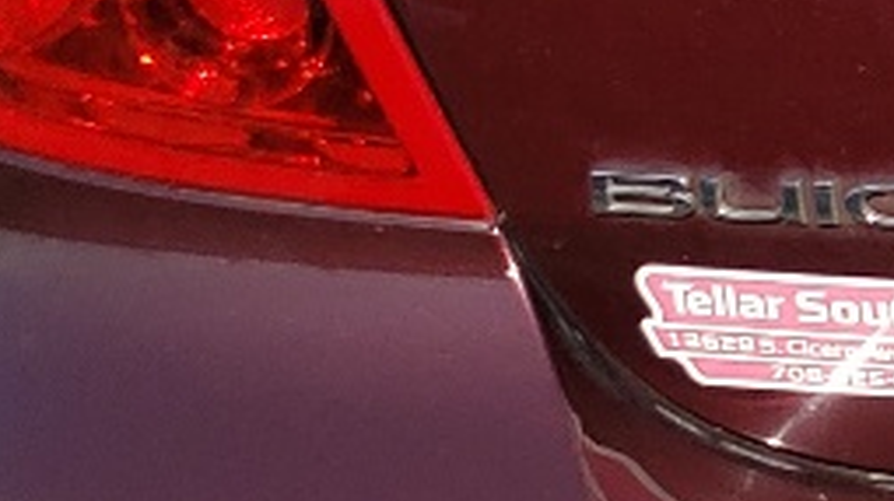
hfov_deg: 10.8
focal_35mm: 178
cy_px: 35
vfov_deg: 6.8
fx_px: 4216
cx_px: 1953
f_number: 1.5
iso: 50
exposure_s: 1/2500
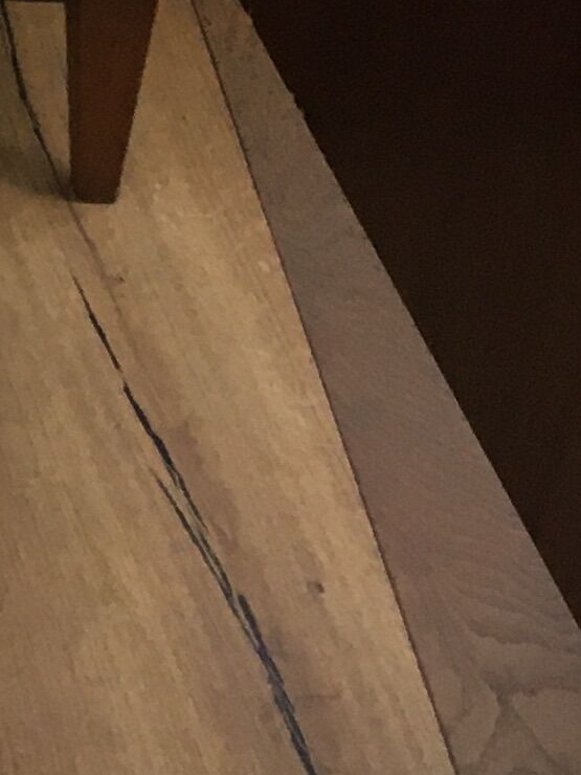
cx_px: -620
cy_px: -374
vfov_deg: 12.0
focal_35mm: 158
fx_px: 3536
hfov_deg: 8.8
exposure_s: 1/33
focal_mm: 4.15
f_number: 2.2
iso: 64
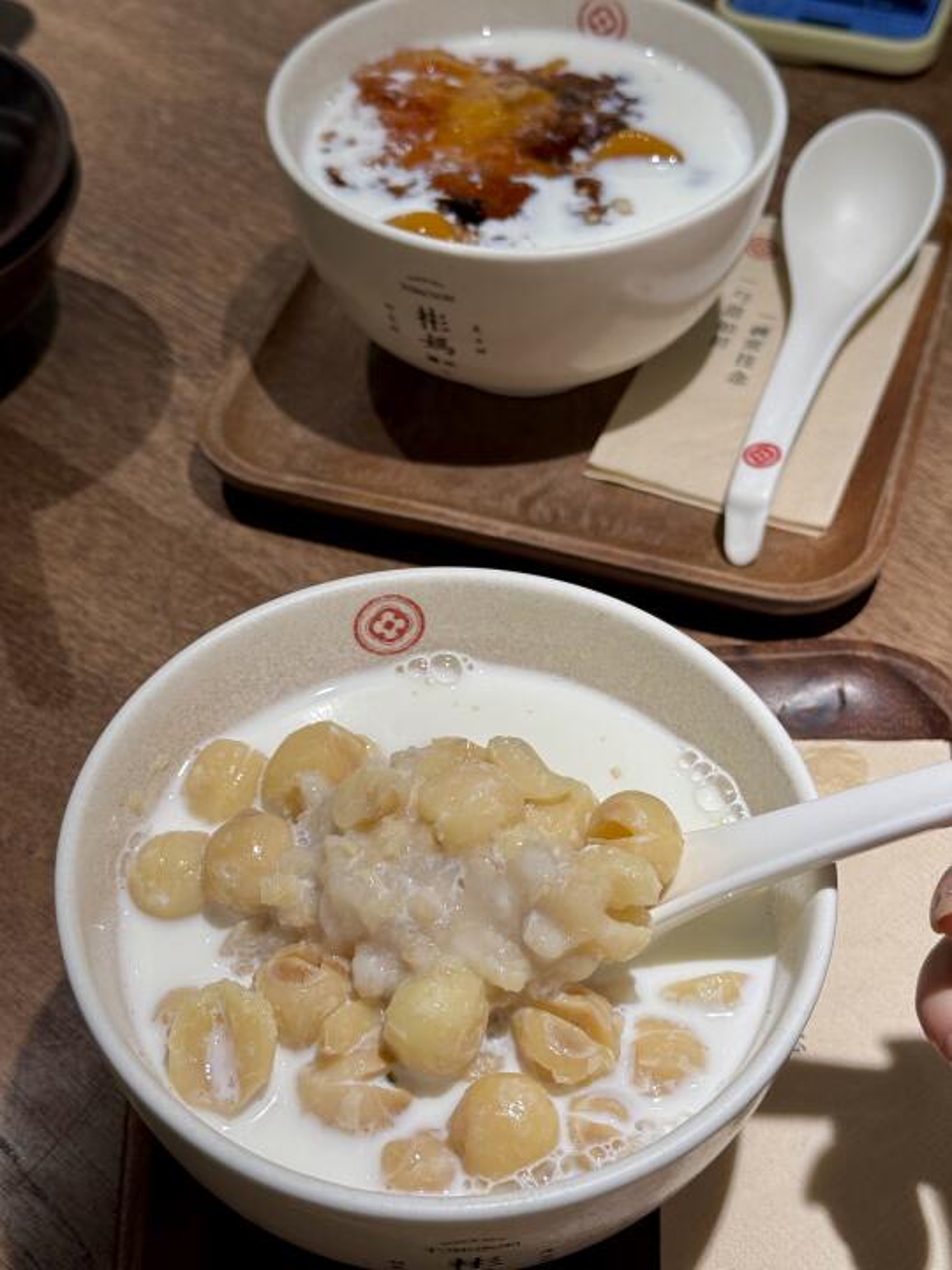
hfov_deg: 30.3
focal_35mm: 48
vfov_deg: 39.7
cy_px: 635
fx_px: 1760
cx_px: 476
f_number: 1.78
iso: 50
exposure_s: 1/100
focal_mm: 6.76
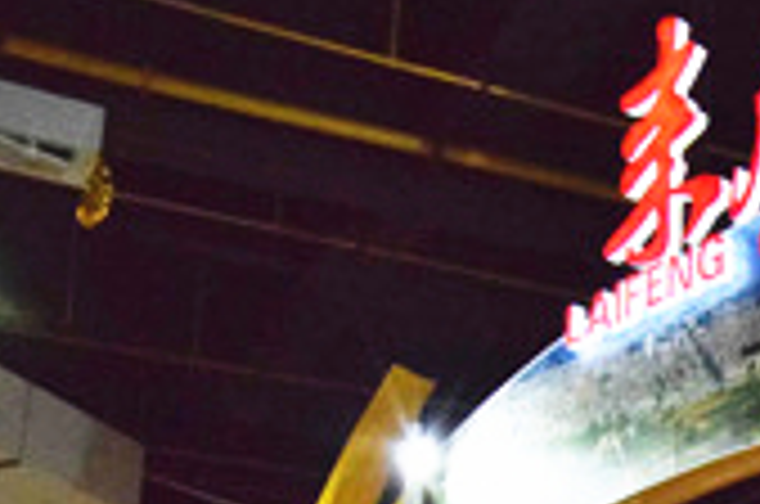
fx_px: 1854
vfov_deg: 14.4
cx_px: 1124
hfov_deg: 20.1
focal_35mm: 88
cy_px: 765
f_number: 9
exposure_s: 1/320
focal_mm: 18
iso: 5000
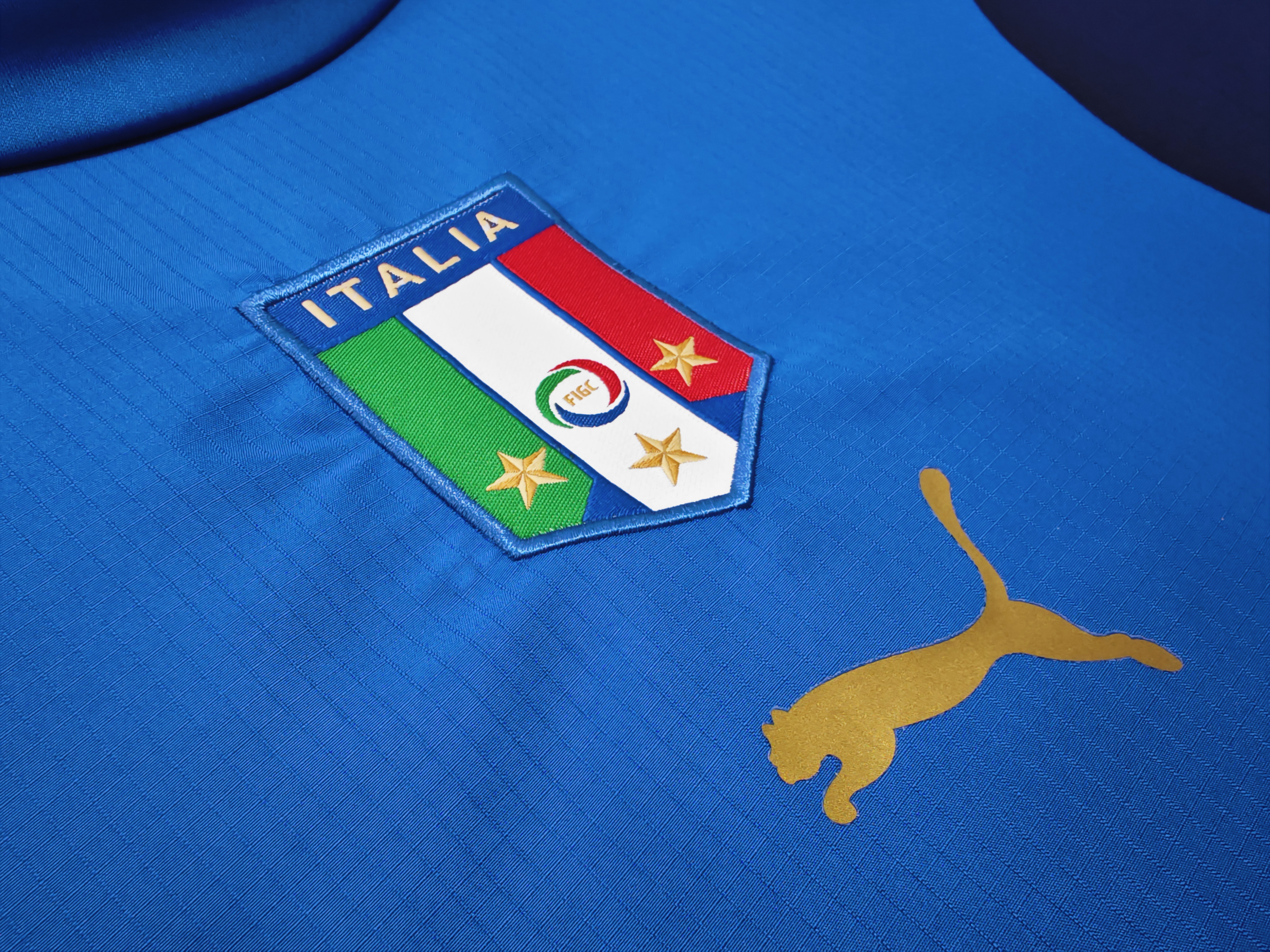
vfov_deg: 58.9
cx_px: 635
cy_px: 476
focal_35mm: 23
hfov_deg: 73.9
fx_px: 844
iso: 156
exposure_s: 1/60
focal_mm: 2.59
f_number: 2.2
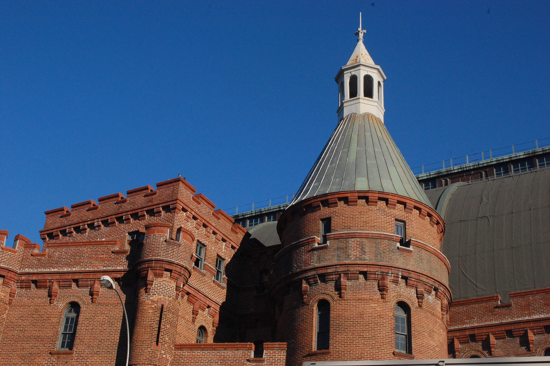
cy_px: 183
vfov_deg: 28.0
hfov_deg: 41.1
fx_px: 733
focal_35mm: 48
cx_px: 275
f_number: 16
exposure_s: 1/500
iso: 800
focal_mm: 32
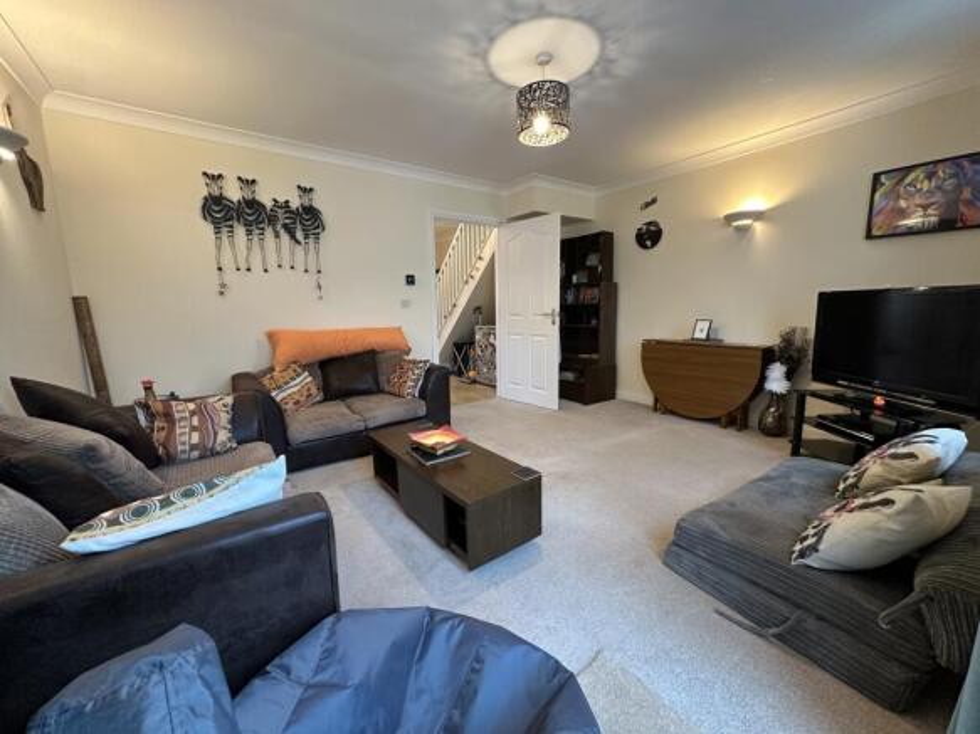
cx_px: 490
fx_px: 396
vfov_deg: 85.7
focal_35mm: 14
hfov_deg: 102.1
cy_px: 367
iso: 320
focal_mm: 2.22
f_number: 2.2
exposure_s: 1/50
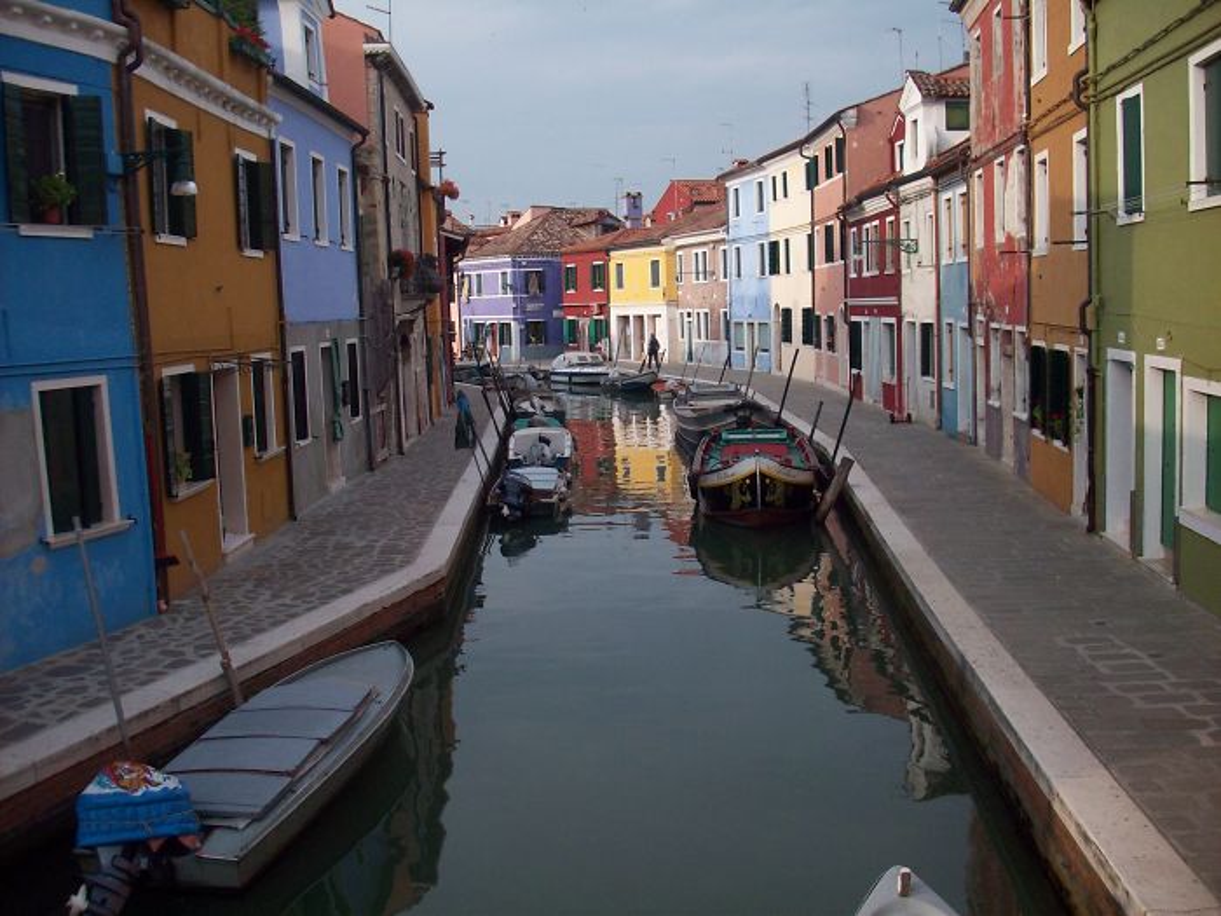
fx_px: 1305
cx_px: 610
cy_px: 458
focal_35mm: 37
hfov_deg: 50.1
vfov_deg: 38.7
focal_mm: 6.2
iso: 80
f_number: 5.6
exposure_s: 1/193
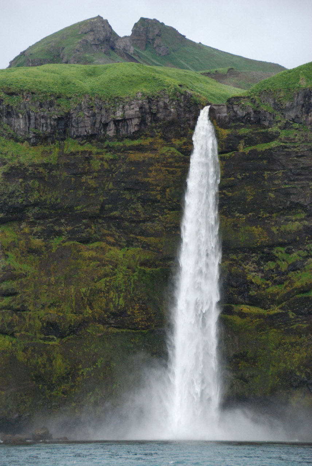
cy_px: 233
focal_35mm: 123
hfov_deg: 11.2
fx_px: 1595
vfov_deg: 16.6
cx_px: 156
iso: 1600
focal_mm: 82
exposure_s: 1/500
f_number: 5.3
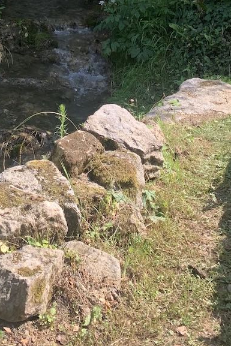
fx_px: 721
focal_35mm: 75
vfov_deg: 23.4
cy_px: -119
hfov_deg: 18.1
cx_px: 64
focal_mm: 4.25
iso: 25
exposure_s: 1/283
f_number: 1.8
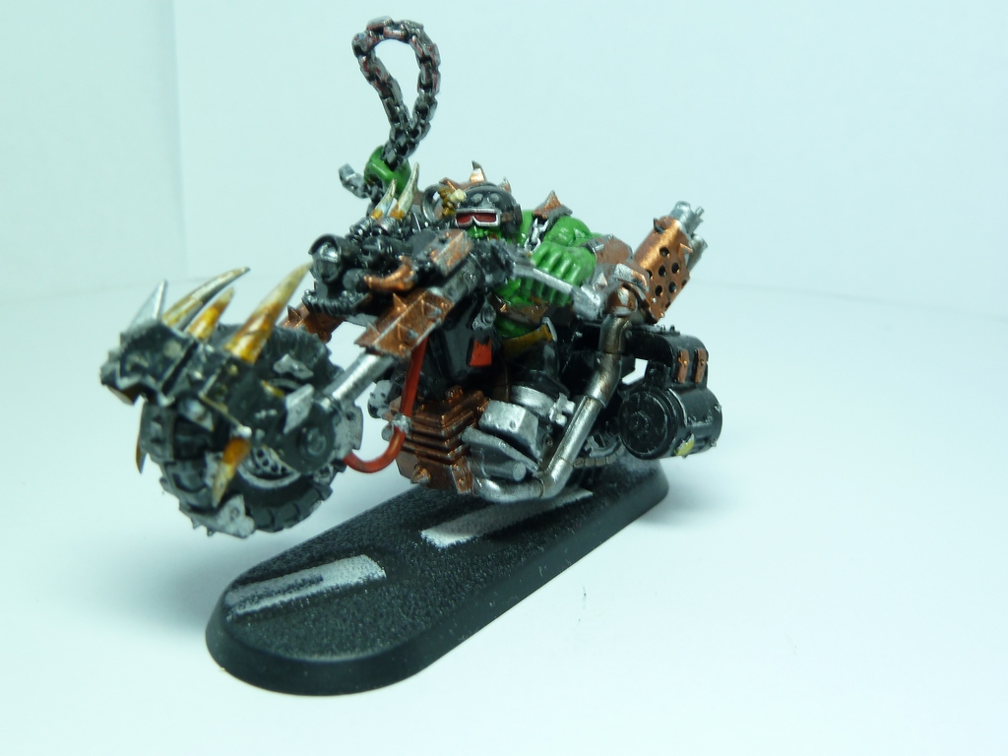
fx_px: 1077
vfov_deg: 38.7
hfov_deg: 50.1
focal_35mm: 37
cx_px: 504
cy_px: 378
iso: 80
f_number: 3.6
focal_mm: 6.1
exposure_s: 1/20
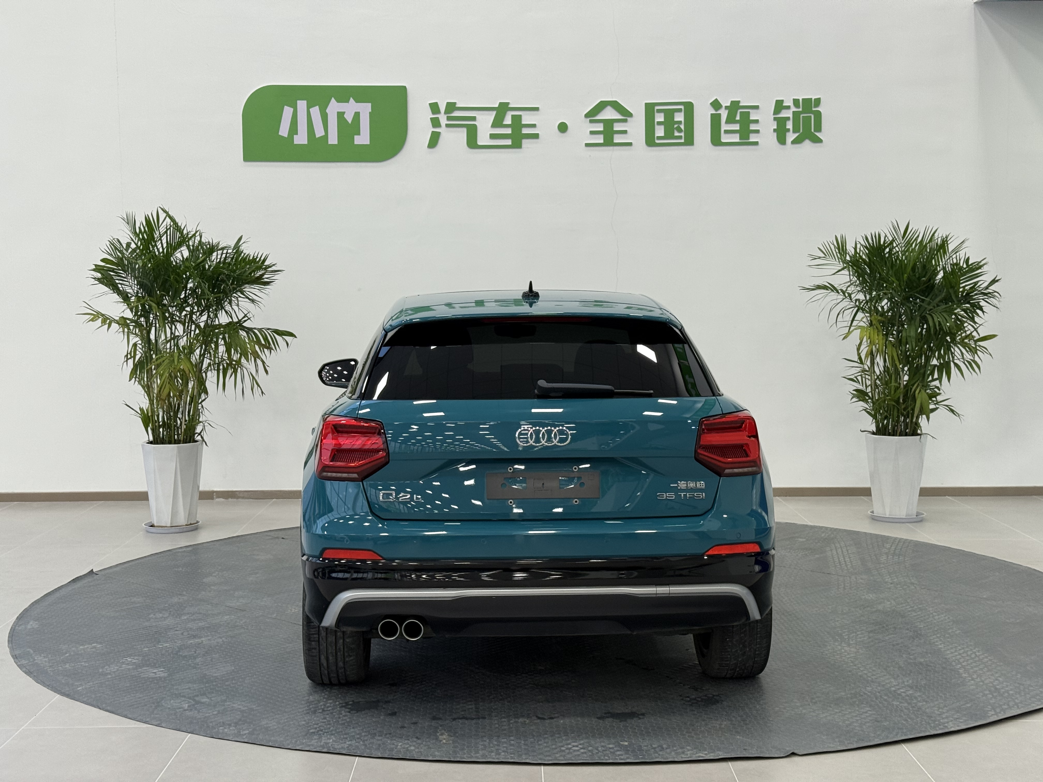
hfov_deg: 39.7
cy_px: 391
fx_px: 1446
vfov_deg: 30.3
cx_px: 522
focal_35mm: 48
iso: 64
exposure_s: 1/50
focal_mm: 6.76
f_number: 1.78
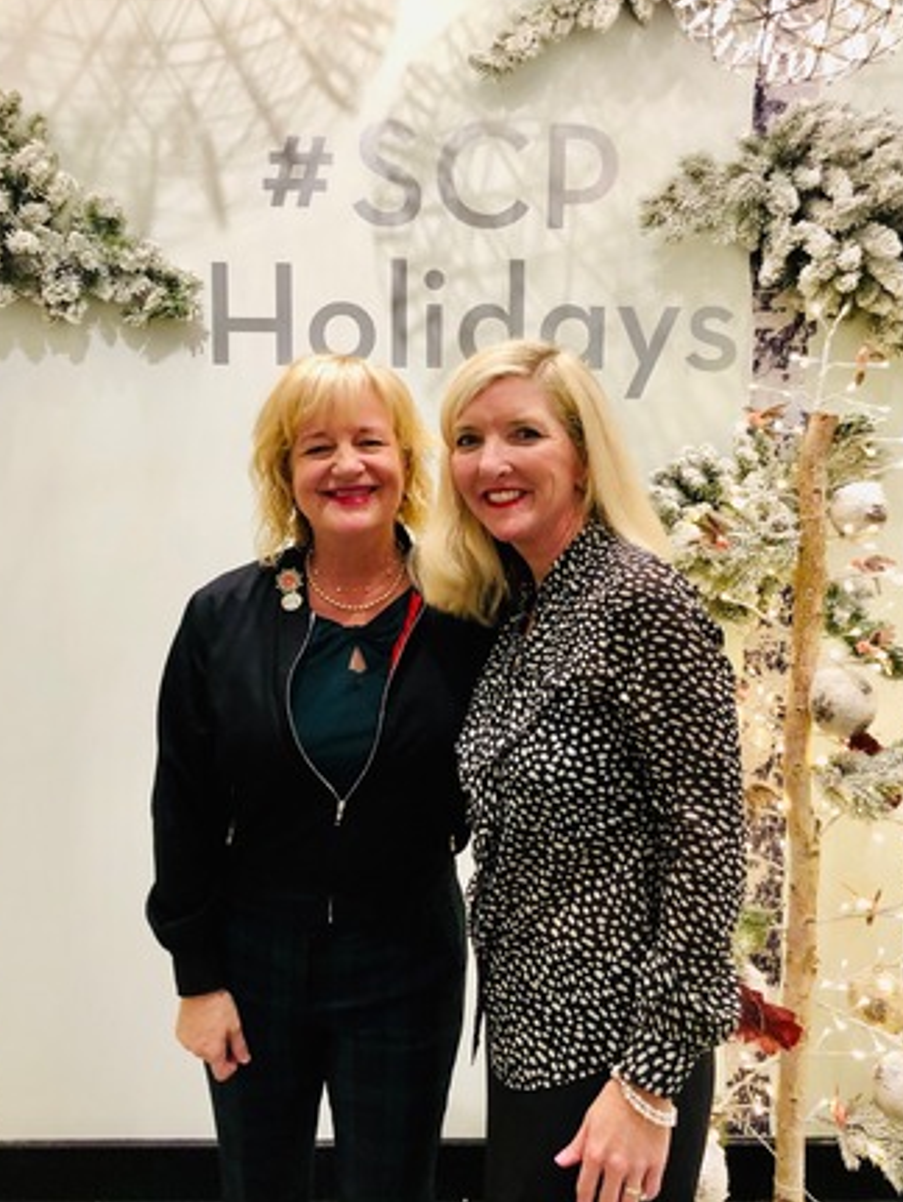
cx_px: 474
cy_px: 598
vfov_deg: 56.8
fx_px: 1111
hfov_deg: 44.2
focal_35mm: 32
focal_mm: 4
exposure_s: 1/15
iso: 40
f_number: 1.8
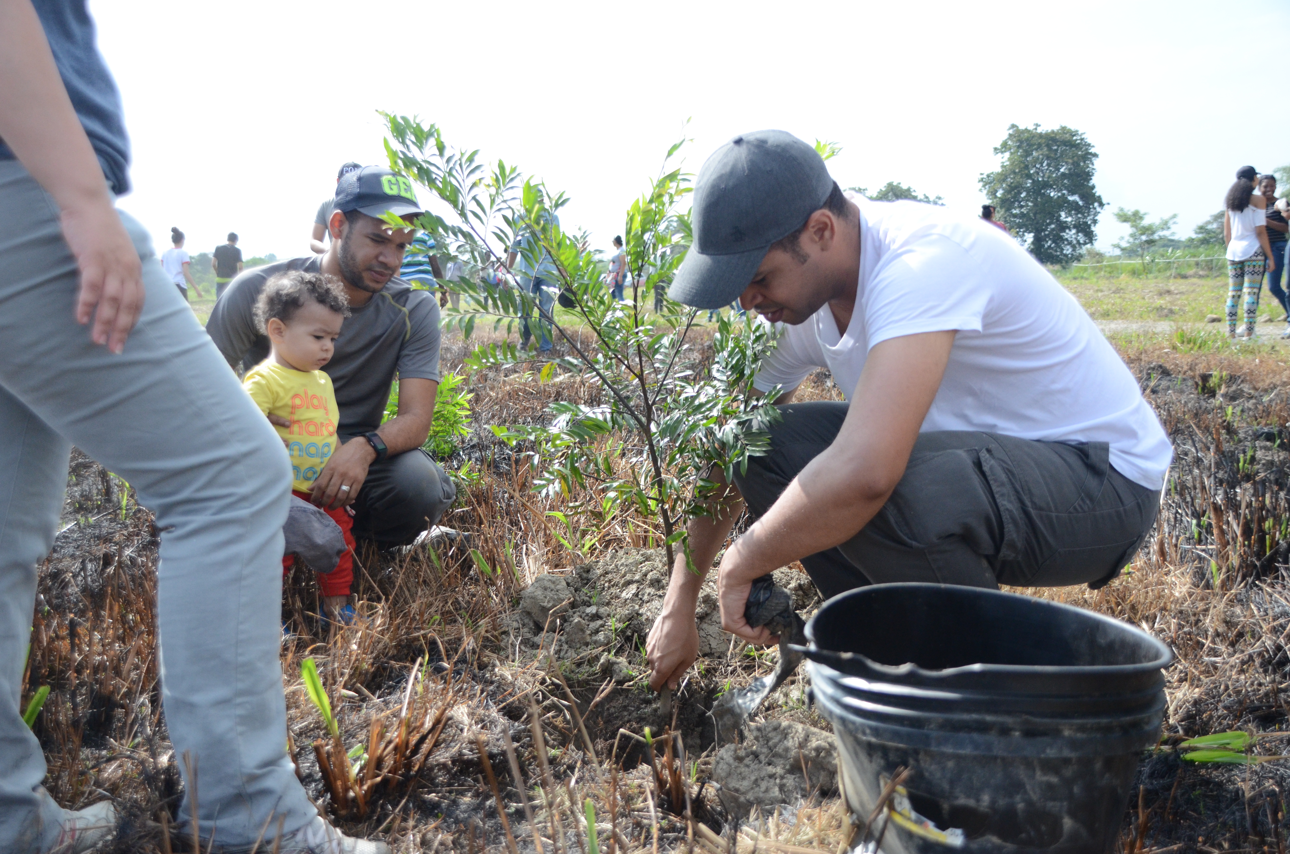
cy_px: 427
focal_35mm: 38
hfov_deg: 51.4
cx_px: 645
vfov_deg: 35.3
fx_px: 1341
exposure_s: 1/1250
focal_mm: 25
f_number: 5
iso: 1000
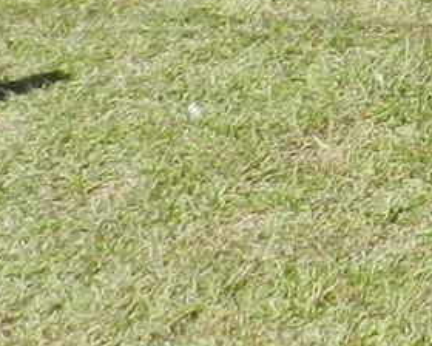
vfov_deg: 8.4
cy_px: -555
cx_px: 1052
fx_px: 2097
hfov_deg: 10.2
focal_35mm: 164
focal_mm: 4
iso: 160
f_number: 4
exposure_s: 1/640
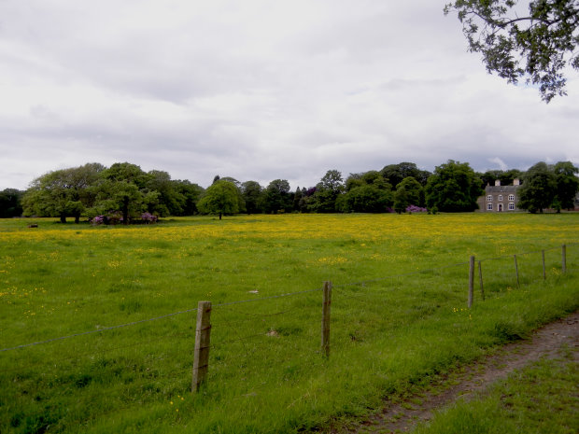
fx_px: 569
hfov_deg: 54.0
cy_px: 217
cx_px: 290
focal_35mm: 34
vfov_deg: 41.8
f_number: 7.2
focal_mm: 6.2
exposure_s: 1/350
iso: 160
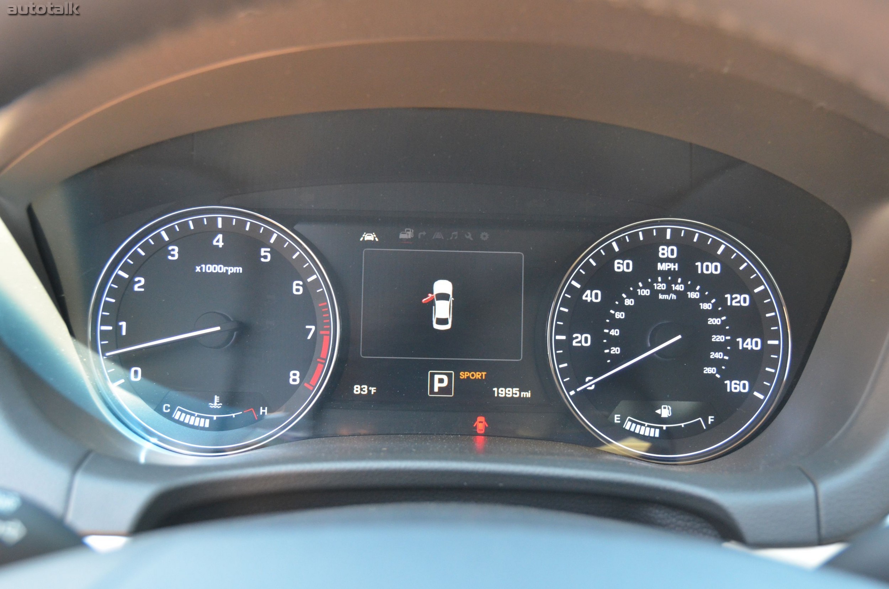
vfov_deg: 32.9
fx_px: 998
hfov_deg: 48.0
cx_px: 444
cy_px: 294
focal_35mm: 40
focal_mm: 27
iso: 1600
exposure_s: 1/125
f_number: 4
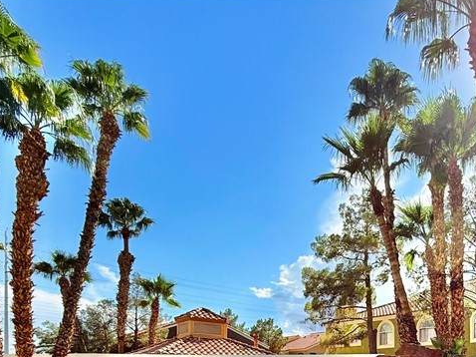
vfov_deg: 39.7
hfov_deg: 55.5
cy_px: 376
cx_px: 384
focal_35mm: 30
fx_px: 412
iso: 50
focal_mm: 2.22
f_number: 2.2
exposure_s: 1/1497
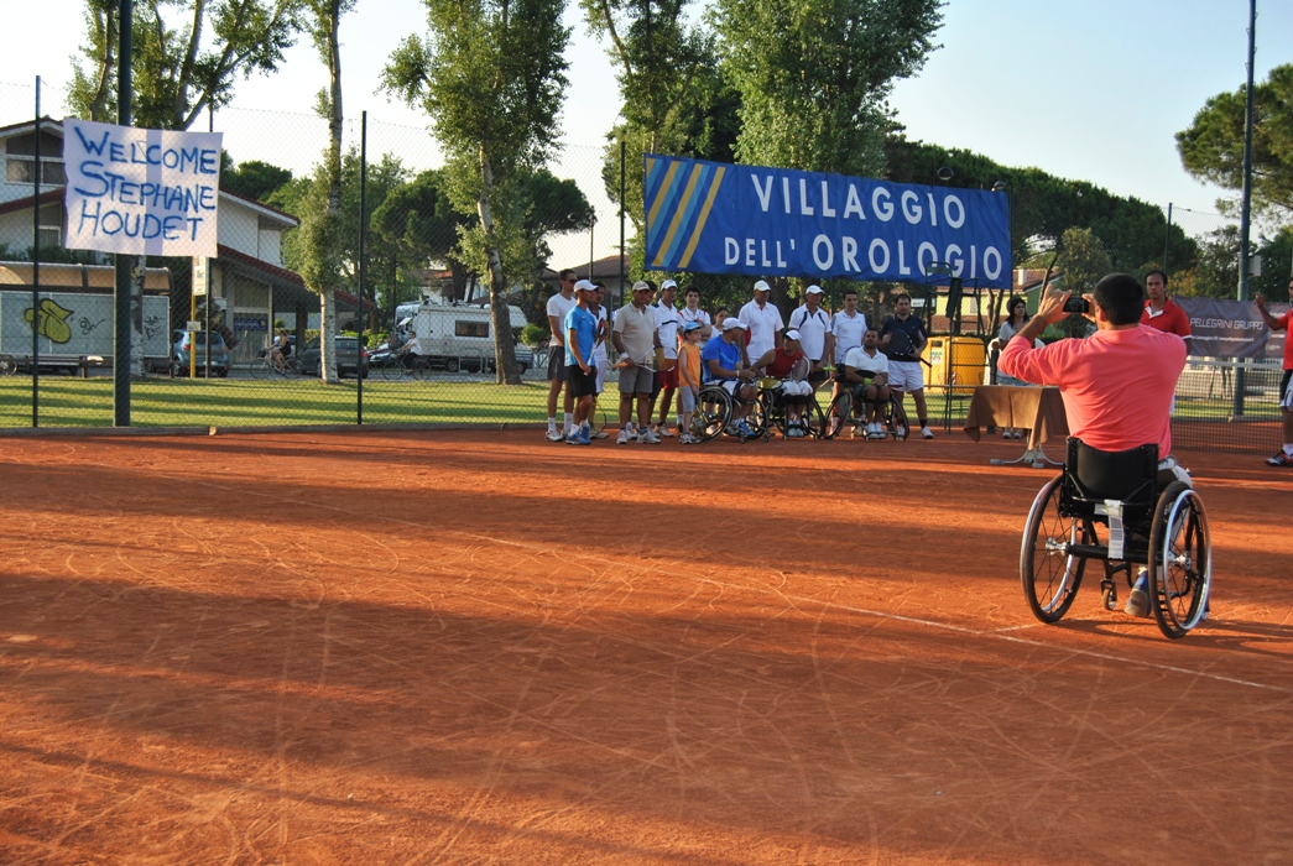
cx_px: 646
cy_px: 433
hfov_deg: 41.1
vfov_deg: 28.2
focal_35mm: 48
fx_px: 1726
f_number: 5
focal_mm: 32
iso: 100
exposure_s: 1/200
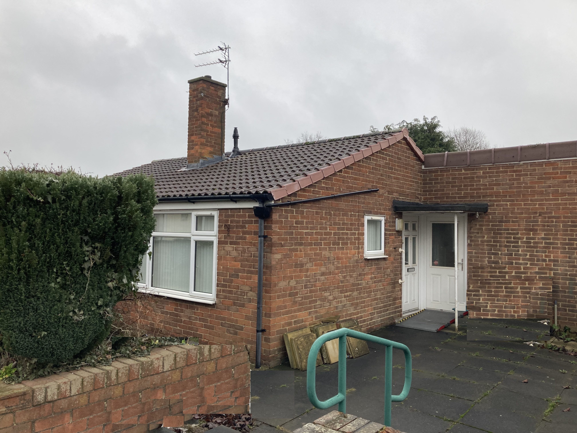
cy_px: 216
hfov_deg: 63.4
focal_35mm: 28
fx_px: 467
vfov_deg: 49.7
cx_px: 288
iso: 25
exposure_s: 1/121
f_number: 1.8
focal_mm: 3.99
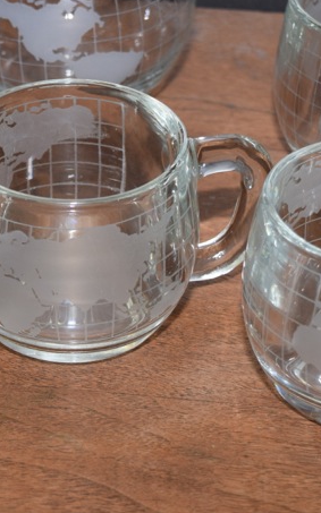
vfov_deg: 17.6
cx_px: 39
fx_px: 1654
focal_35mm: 118
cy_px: 167
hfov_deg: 11.0
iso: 320
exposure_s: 1/125
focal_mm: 35
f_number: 5.6
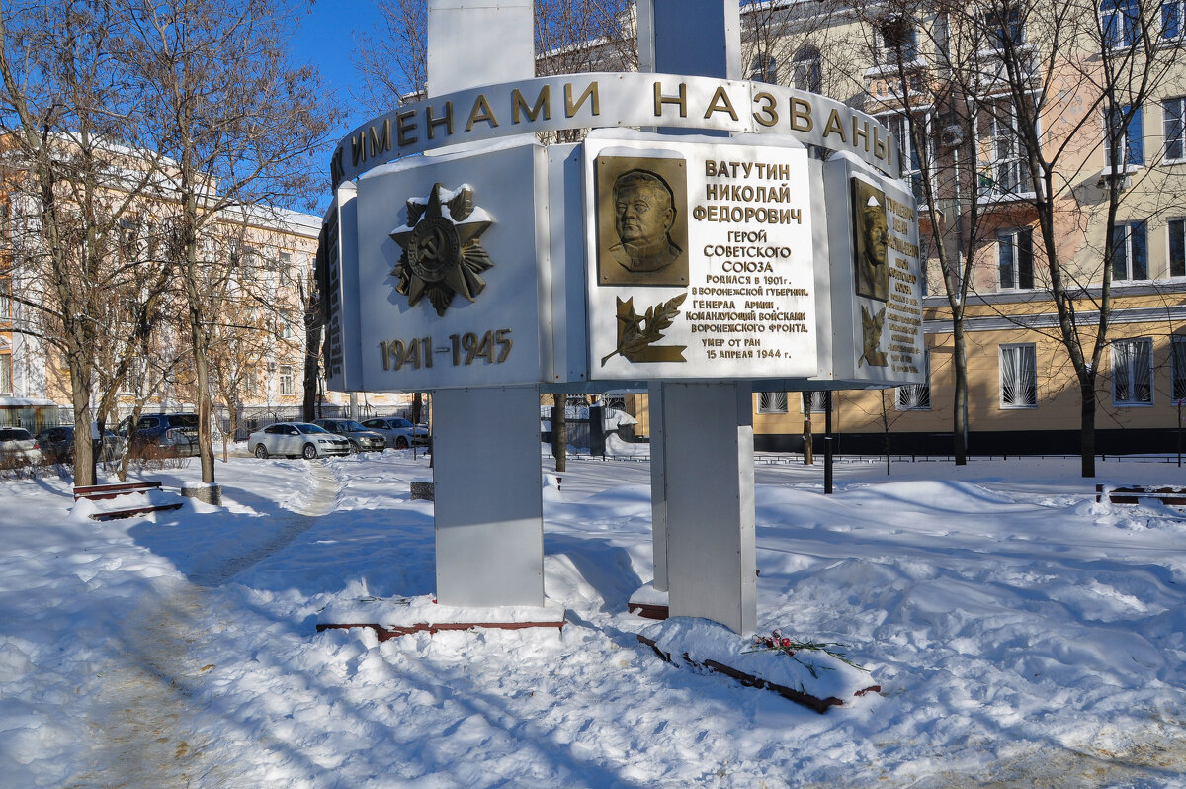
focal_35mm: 27
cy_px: 394
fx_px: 889
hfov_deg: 67.4
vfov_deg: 47.9
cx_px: 593
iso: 200
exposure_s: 1/400
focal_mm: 18
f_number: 11
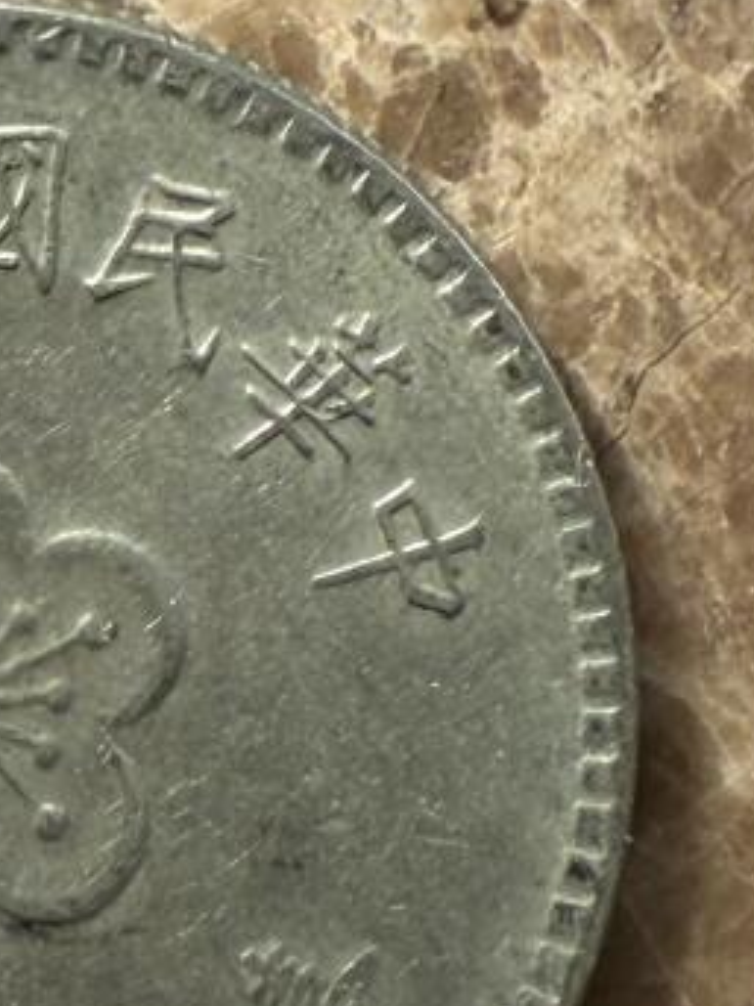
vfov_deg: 15.0
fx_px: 3662
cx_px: -85
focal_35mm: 126
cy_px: -252
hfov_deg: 11.6
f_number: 2.2
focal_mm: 2.22
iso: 40
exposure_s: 1/328
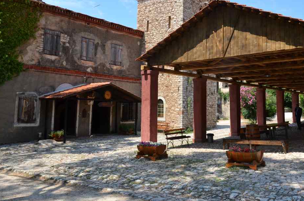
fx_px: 295
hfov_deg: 54.3
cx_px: 173
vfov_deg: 37.4
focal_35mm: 35
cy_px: 75
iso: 500
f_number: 11
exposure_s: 1/500
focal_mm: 18
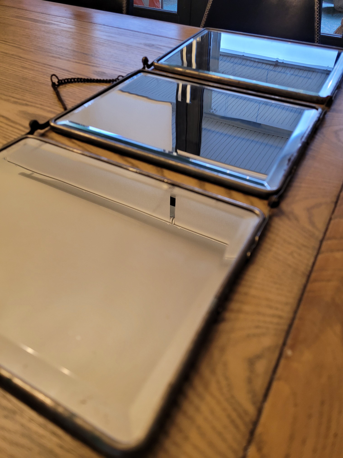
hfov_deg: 53.1
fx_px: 344
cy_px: 229
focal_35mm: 26
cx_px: 172
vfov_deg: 67.3
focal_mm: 5.4
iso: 250
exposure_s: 1/100
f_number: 1.8
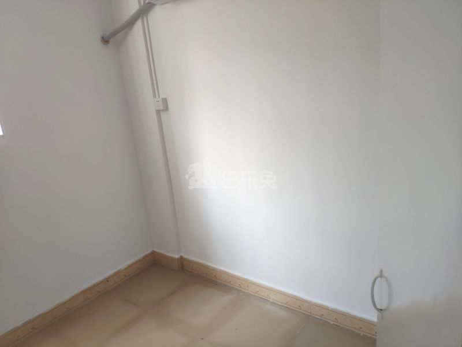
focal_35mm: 21
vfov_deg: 63.4
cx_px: 231
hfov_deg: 79.0
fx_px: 280
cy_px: 174
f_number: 1.8
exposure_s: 1/100
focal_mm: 4.22
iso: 387
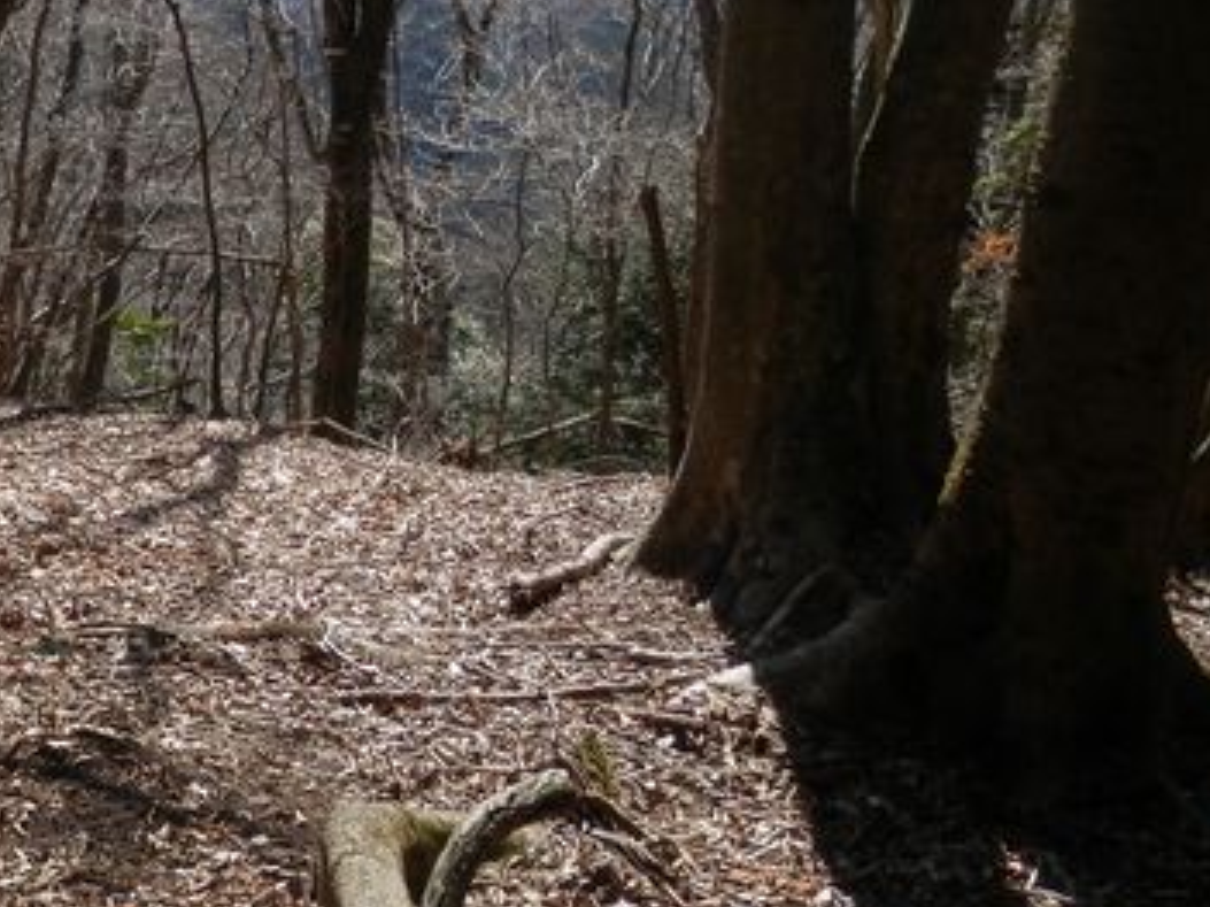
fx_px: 1992
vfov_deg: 25.5
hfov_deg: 33.4
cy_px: 314
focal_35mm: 57
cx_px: 359
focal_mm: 4.5
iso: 80
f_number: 3
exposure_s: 1/640
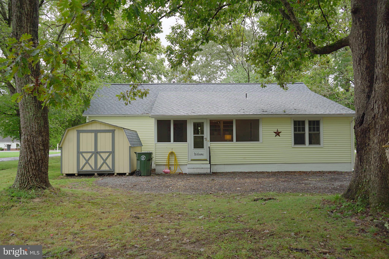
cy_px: 130
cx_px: 194
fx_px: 303
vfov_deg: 46.4
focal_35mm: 28
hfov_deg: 65.5
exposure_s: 1/250
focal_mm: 28
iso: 800
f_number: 5.6
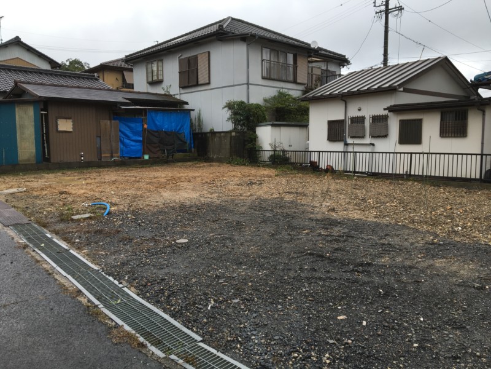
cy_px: 184
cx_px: 246
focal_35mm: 29
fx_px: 411
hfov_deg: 61.7
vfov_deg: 48.2
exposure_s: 1/651
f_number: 2.2
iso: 25
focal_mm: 4.15
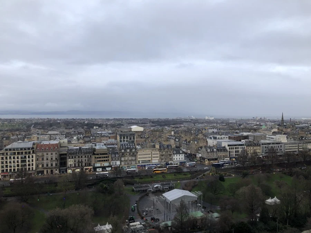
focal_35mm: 28
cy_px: 116
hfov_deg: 63.4
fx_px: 252
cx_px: 156
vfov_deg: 49.7
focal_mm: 4
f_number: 1.8
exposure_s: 1/318
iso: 20
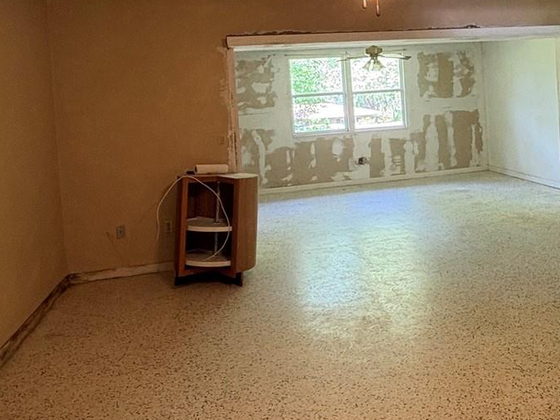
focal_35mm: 33
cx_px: 352
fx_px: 534
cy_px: 106
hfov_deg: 54.7
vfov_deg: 41.7
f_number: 2.2
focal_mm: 2.22
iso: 200
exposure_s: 1/71
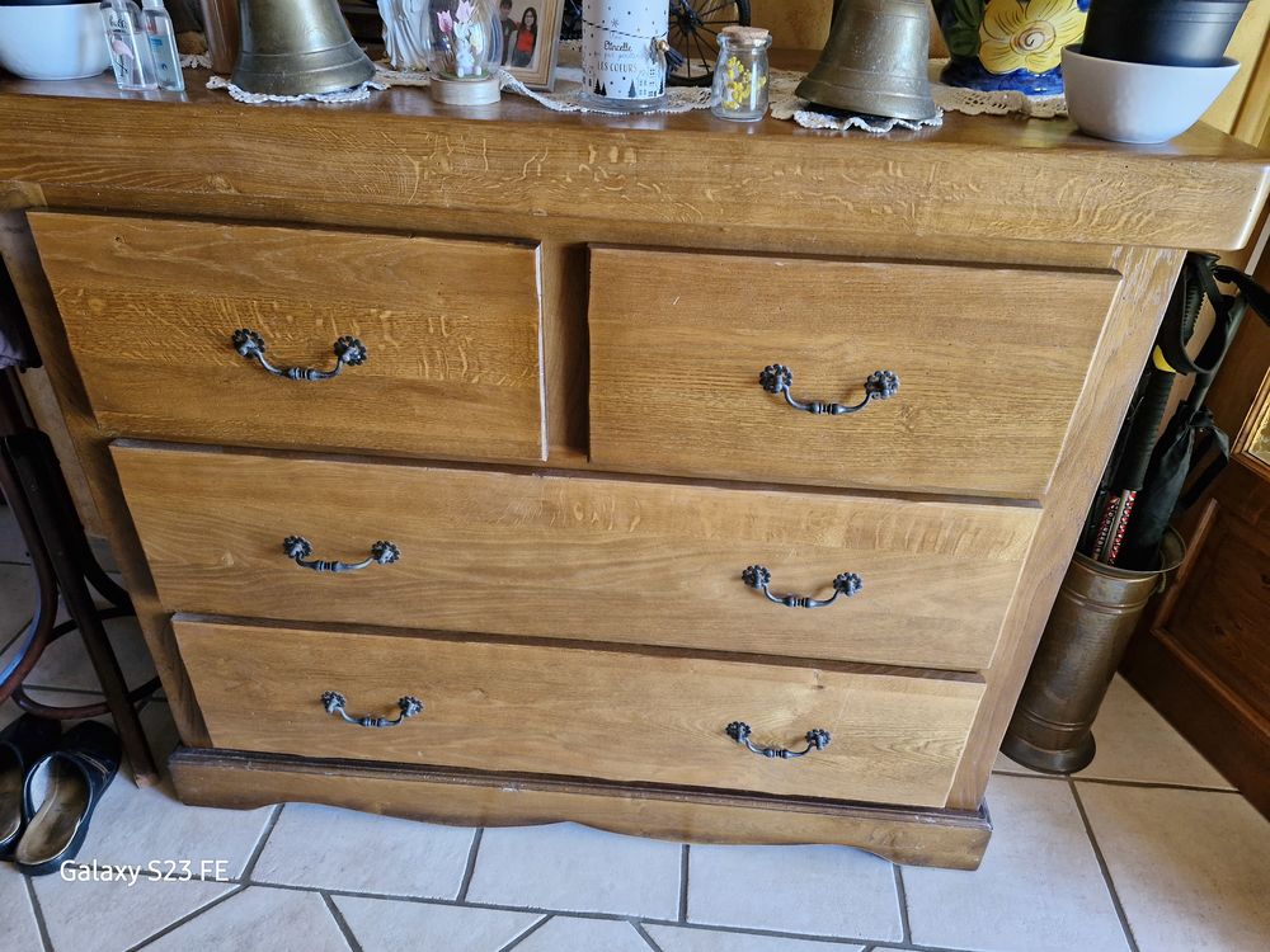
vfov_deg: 58.9
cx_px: 635
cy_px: 476
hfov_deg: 73.9
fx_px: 844
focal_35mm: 23
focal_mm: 5.54
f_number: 1.8
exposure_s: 1/100
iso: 400
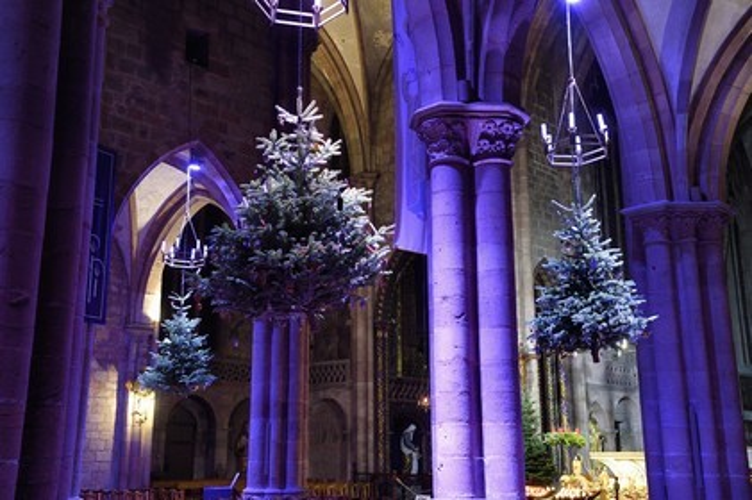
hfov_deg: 48.5
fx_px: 835
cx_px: 376
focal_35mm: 40
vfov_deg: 33.3
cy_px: 250
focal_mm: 40
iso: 1600
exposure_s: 1/6
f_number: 5
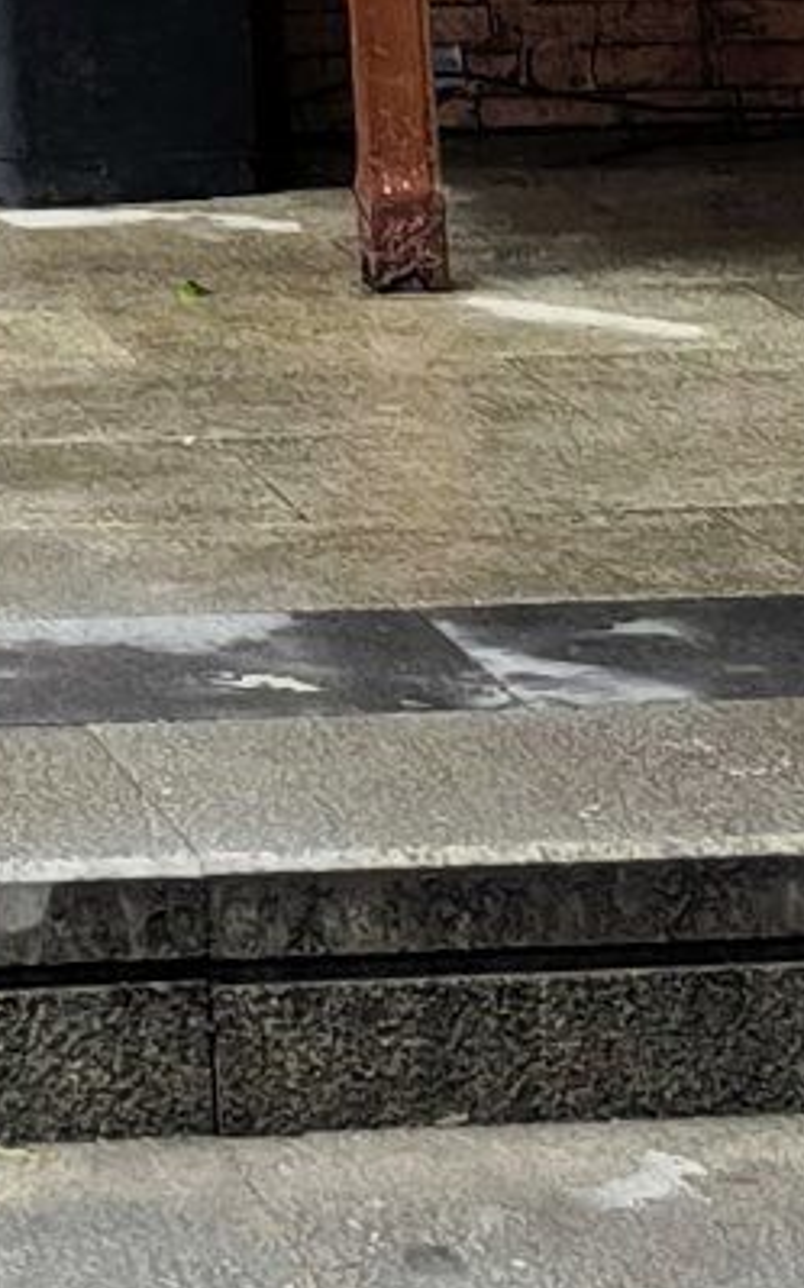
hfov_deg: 7.6
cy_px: -2168
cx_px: -665
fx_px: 5861
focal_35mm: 167
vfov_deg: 10.2
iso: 125
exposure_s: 1/101
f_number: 1.65
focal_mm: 6.14
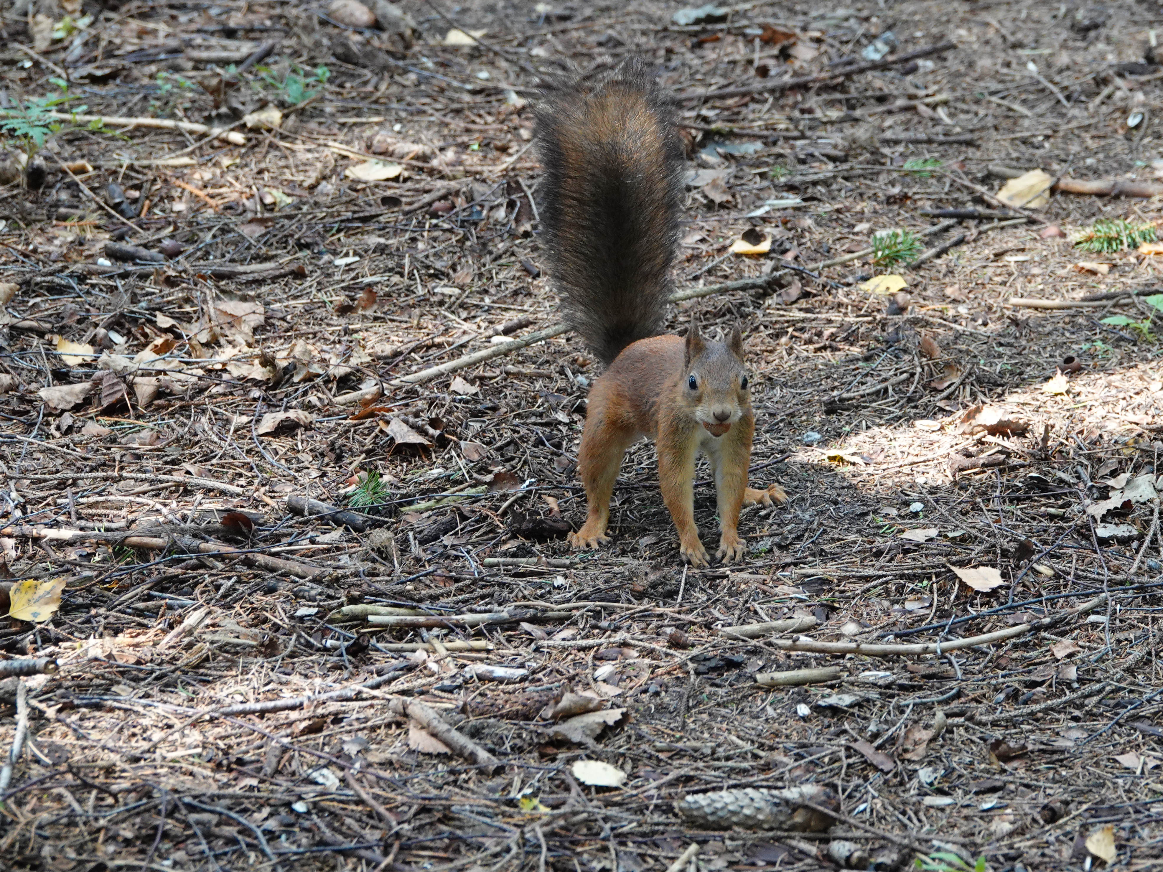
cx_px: 663
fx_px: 7122
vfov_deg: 7.0
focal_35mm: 212
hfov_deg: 9.3
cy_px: 392
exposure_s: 1/80
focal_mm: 58.29
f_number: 4
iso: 800
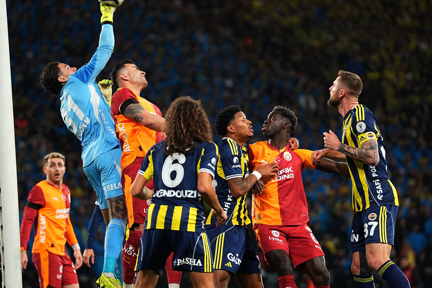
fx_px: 3600
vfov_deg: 4.6
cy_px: 144
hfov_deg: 6.9
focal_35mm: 300
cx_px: 216
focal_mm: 200
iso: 2500
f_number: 2.8
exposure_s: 1/1600
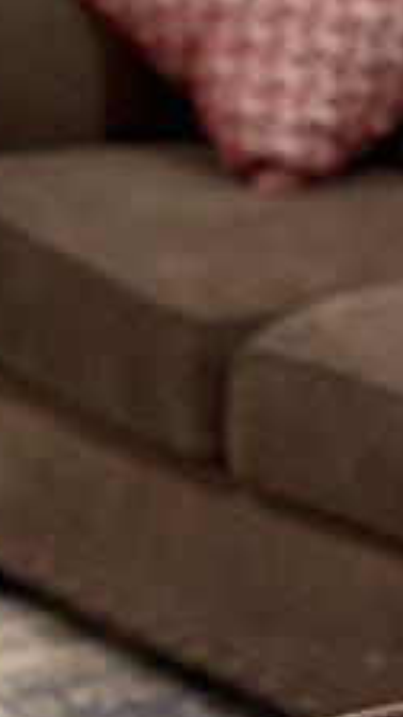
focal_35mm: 190
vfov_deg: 11.3
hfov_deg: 6.3
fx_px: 3609
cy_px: 475
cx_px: 523
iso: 200
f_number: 1.6
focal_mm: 5.96
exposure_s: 1/60
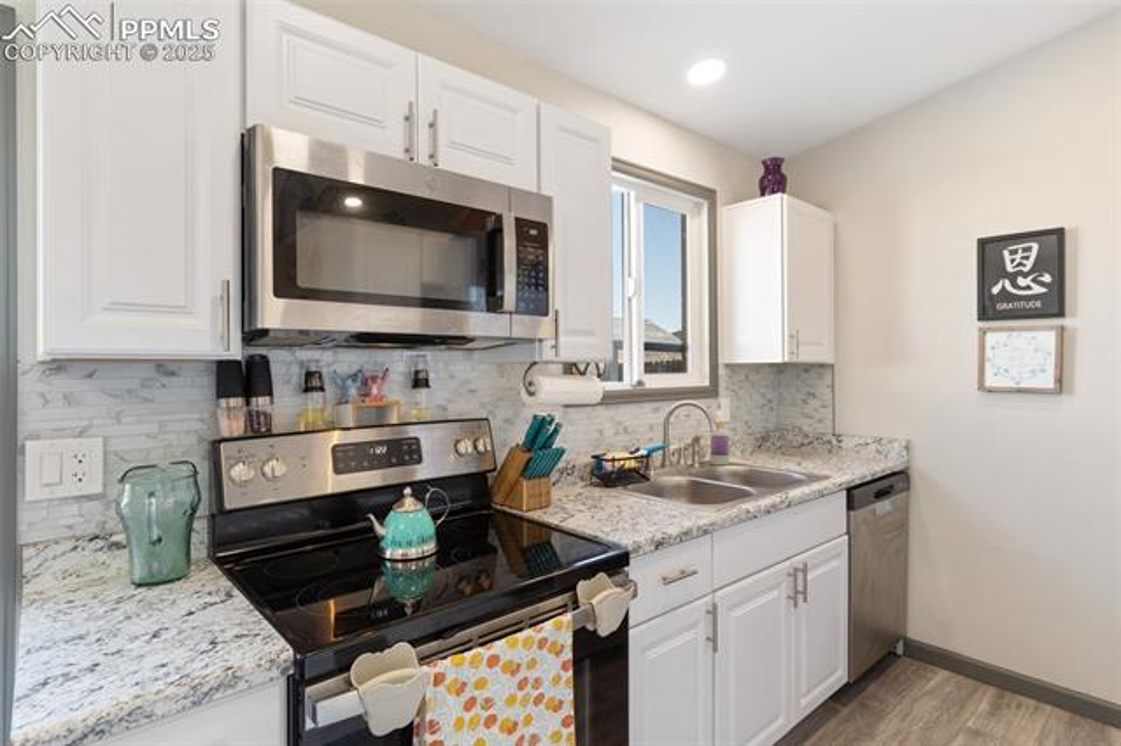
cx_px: 560
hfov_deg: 86.9
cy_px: 373
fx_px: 591
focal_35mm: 19
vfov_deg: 64.5
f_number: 8
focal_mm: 19
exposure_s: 1/4
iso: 400
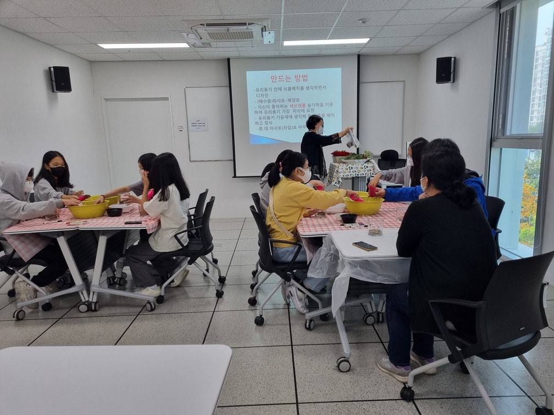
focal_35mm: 26
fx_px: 416
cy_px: 208
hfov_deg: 67.3
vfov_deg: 53.1
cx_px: 277
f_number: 1.8
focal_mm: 5.4
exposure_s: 1/120
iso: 64
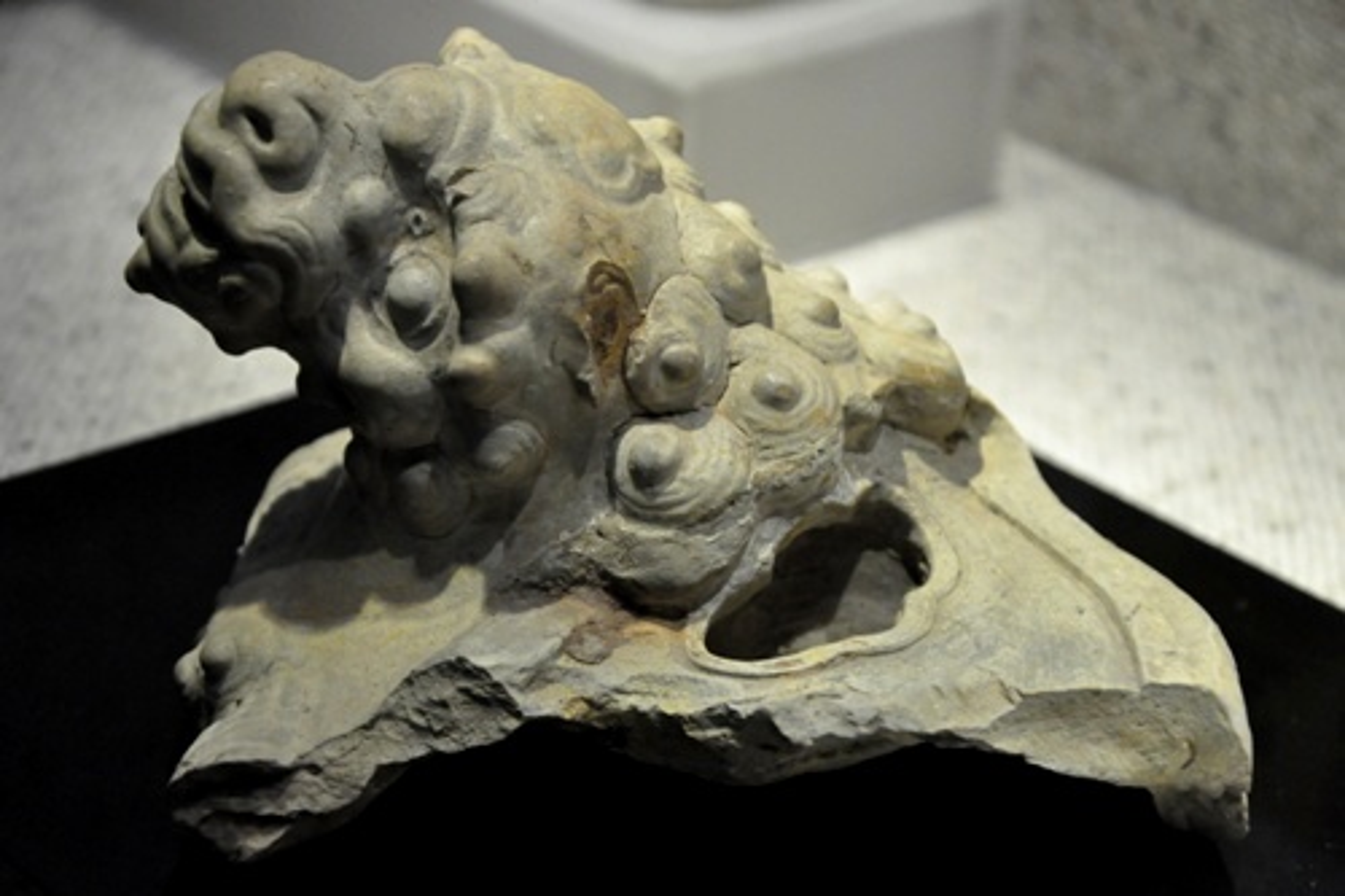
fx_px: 3697
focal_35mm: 99
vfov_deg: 13.8
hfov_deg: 20.6
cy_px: 448
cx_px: 672
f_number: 5.3
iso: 3200
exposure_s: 1/100
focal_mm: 66
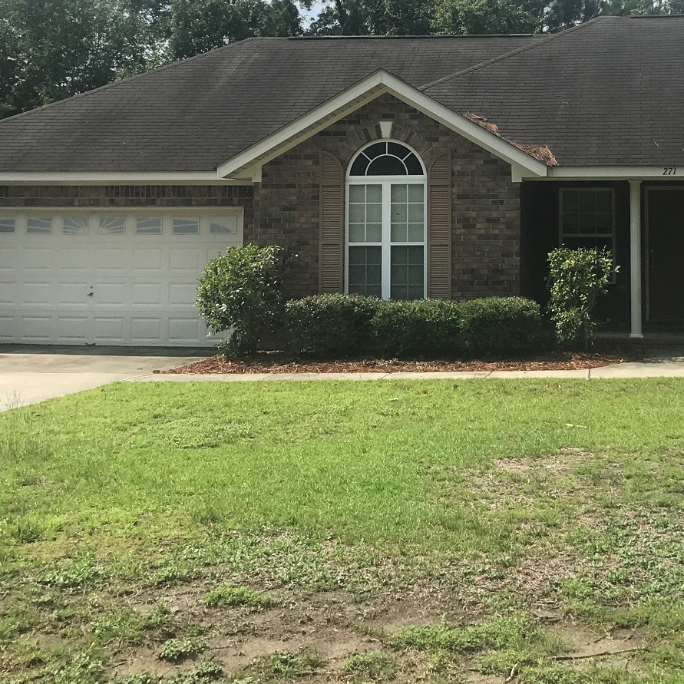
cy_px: 160
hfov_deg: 30.1
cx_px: 504
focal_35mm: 56
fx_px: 1252
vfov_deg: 30.0
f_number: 1.8
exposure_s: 1/2907
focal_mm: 3.99
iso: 20
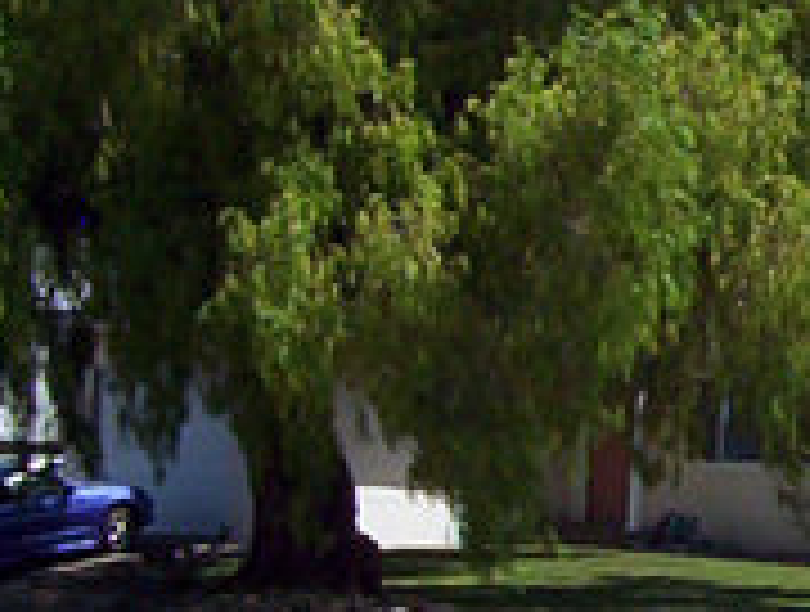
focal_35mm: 195
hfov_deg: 9.8
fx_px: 4575
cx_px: 1282
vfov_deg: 7.6
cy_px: 216
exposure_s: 1/720
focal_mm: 5.77
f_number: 5.17
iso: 100
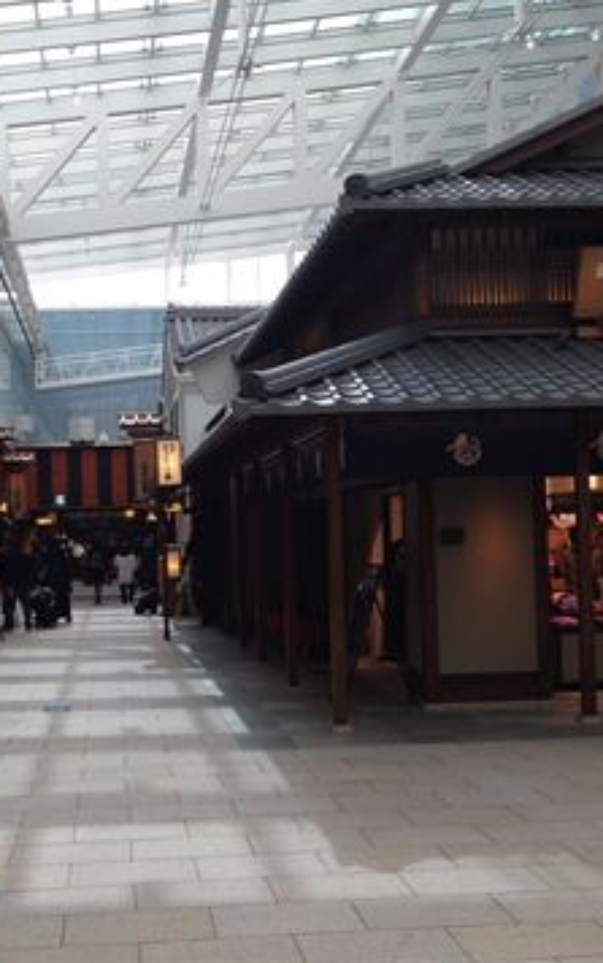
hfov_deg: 25.7
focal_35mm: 50
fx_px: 1313
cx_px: 192
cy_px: 538
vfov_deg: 40.2
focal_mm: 4.28
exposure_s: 1/160
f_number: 2.4
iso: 64
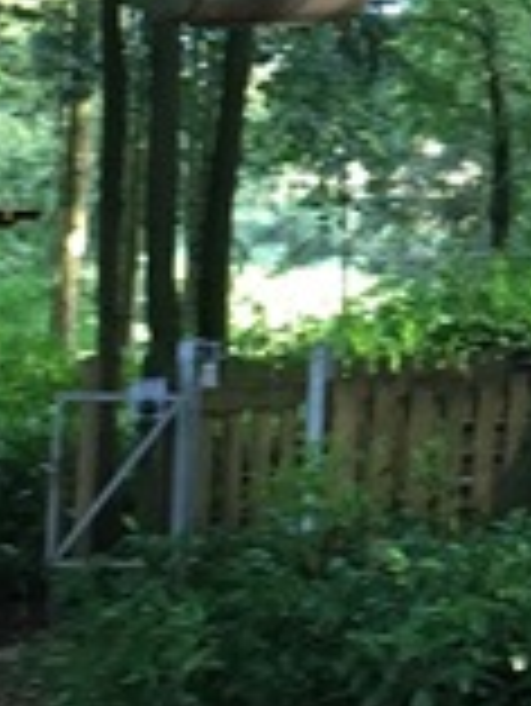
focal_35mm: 148
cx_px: 1098
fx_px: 3023
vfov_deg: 13.2
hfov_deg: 9.3
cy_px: 22
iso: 80
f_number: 2.2
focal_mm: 4.15
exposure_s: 1/33
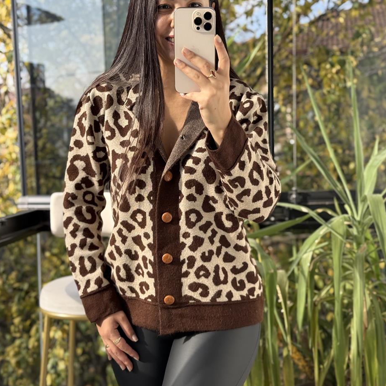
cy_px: 198
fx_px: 770
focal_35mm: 61
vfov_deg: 28.2
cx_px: 183
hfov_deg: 28.2
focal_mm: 6.76
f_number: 1.78
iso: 64
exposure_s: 1/641
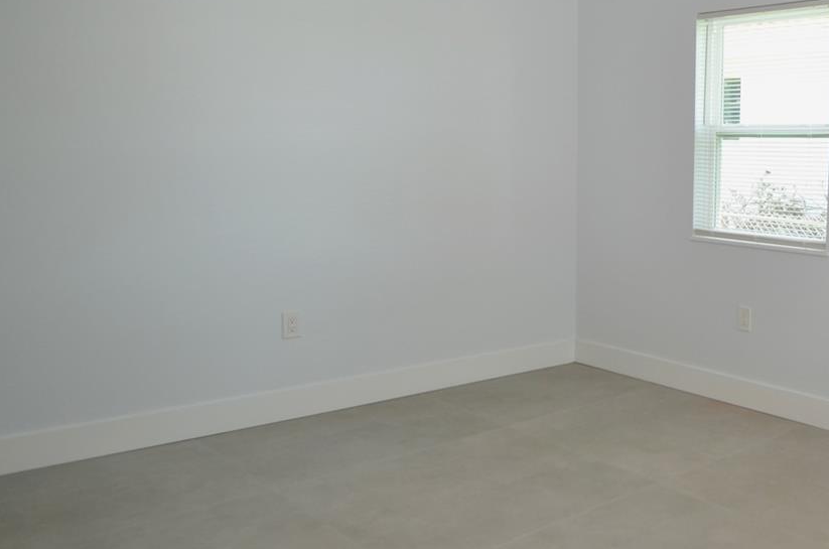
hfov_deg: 48.9
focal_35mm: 35
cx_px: 740
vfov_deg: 37.7
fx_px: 804
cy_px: 246
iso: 200
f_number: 4.5
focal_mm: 12
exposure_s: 1/80
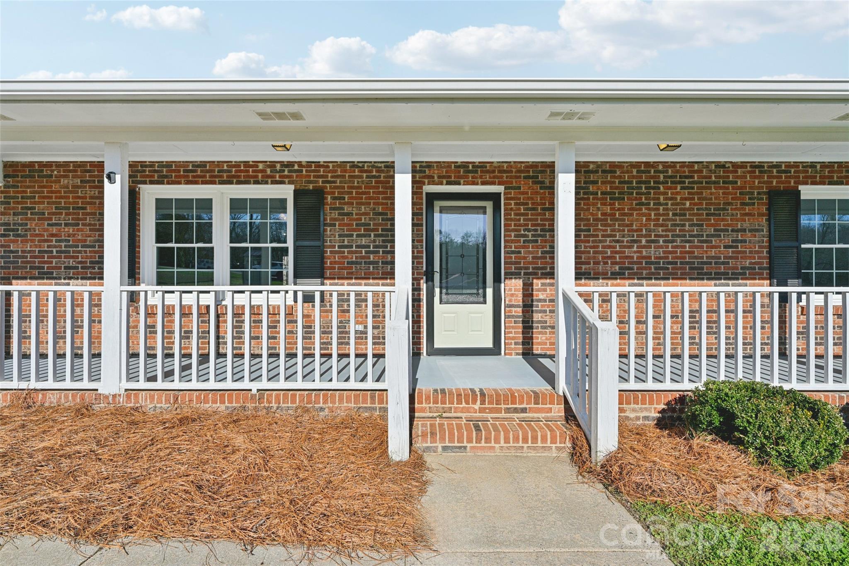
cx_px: 424
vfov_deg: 72.0
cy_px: 283
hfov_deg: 95.0
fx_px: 389
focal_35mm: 16
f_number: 8
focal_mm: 16.5
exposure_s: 1/800
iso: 100
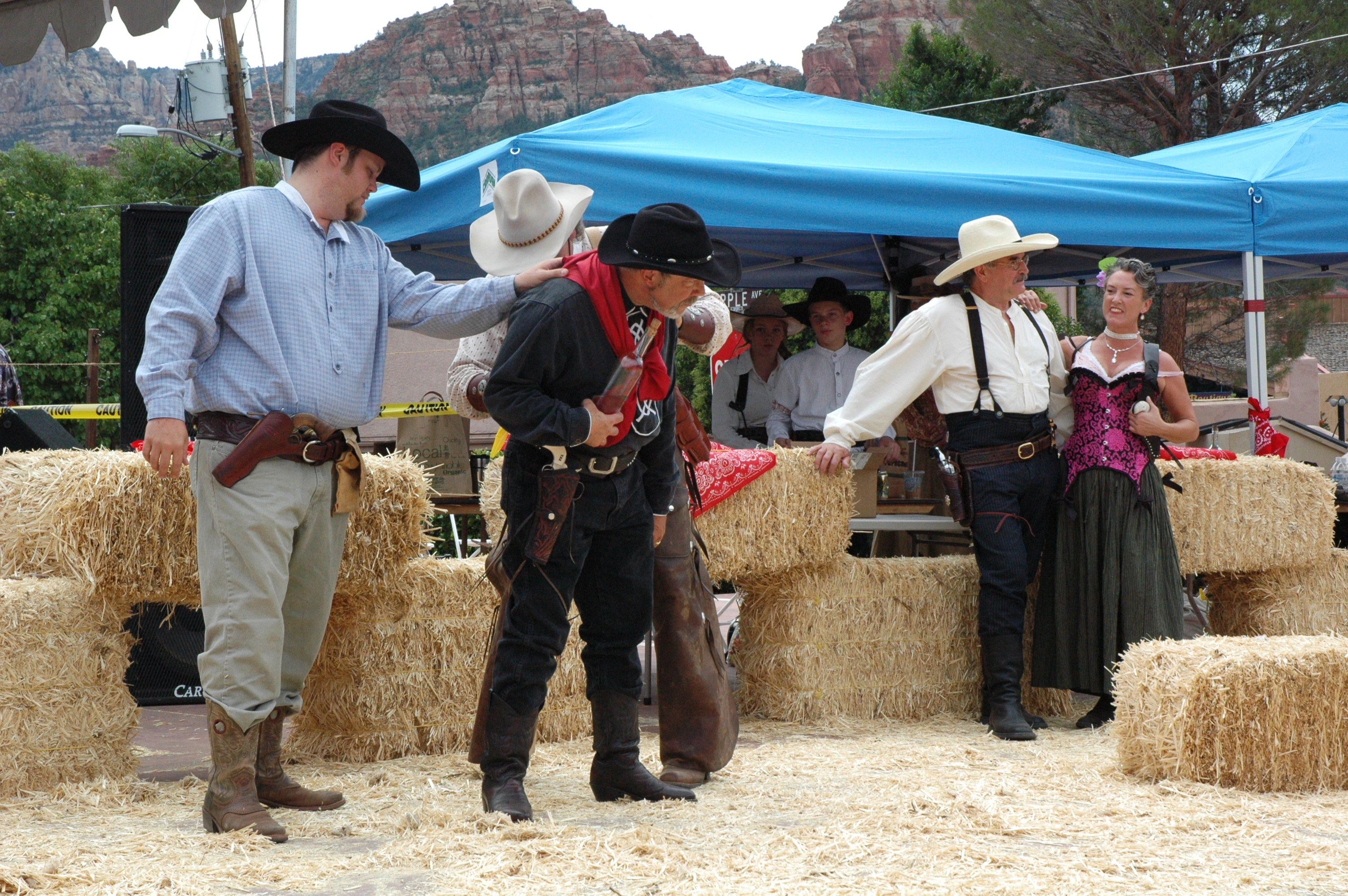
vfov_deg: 18.9
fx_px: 2694
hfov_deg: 28.1
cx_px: 674
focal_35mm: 72
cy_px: 448
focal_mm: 48
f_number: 11
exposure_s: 1/500
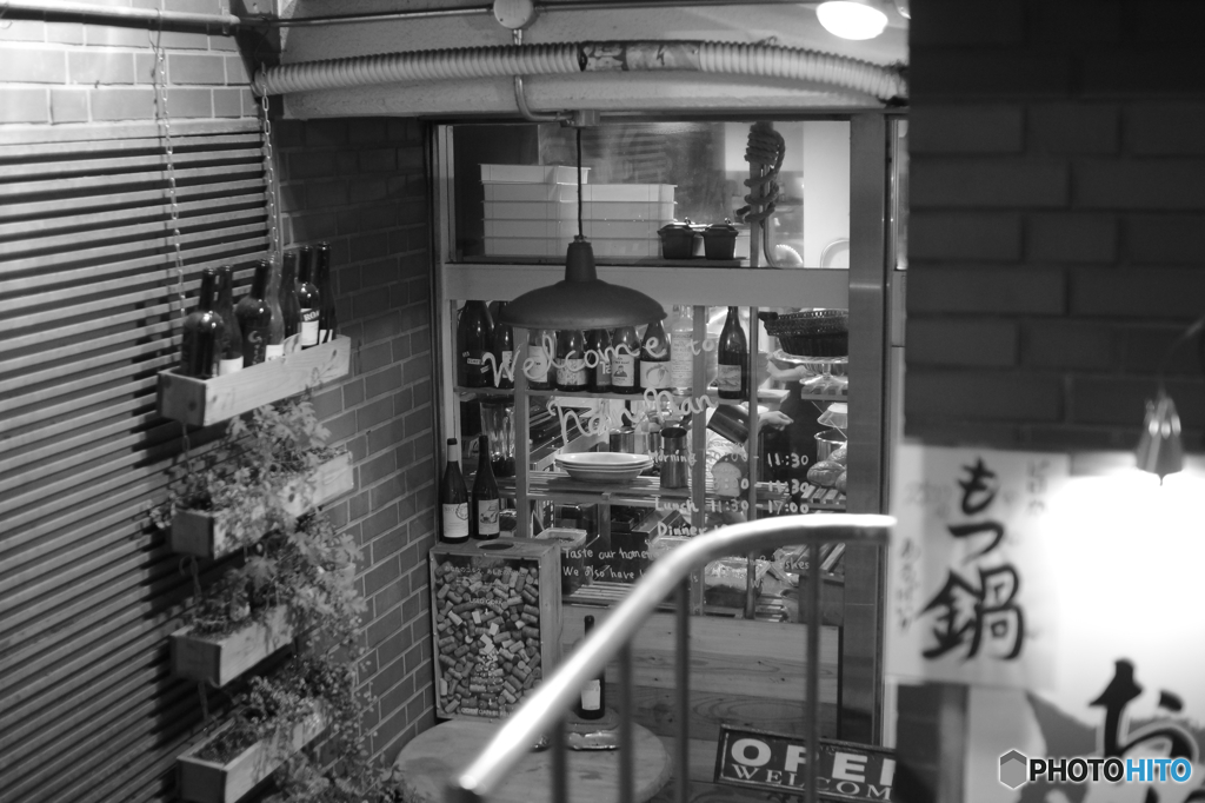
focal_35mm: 45
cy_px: 402
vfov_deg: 29.8
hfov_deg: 43.6
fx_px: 1506
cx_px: 602
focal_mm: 30
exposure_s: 1/80
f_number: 1.4
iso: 640
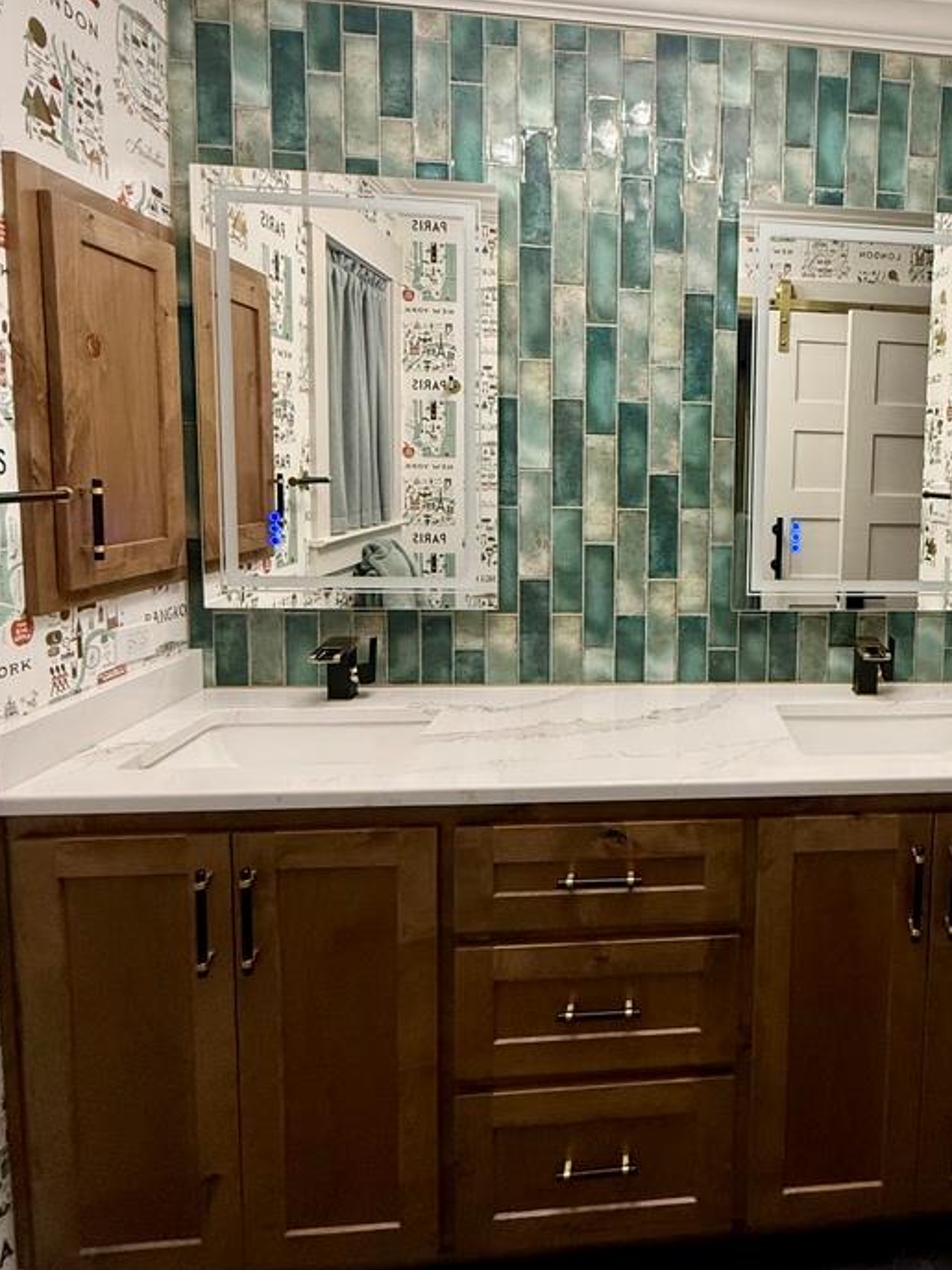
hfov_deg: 57.3
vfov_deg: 76.0
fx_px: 807
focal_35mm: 22
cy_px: 545
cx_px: 739
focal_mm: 2.22
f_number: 2.2
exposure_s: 1/120
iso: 320
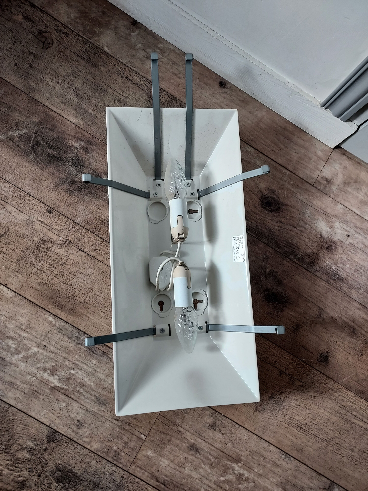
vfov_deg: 71.6
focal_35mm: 24
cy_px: 246
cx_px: 184
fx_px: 340
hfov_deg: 56.8
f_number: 1.8
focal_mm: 4.6
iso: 64
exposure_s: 1/50
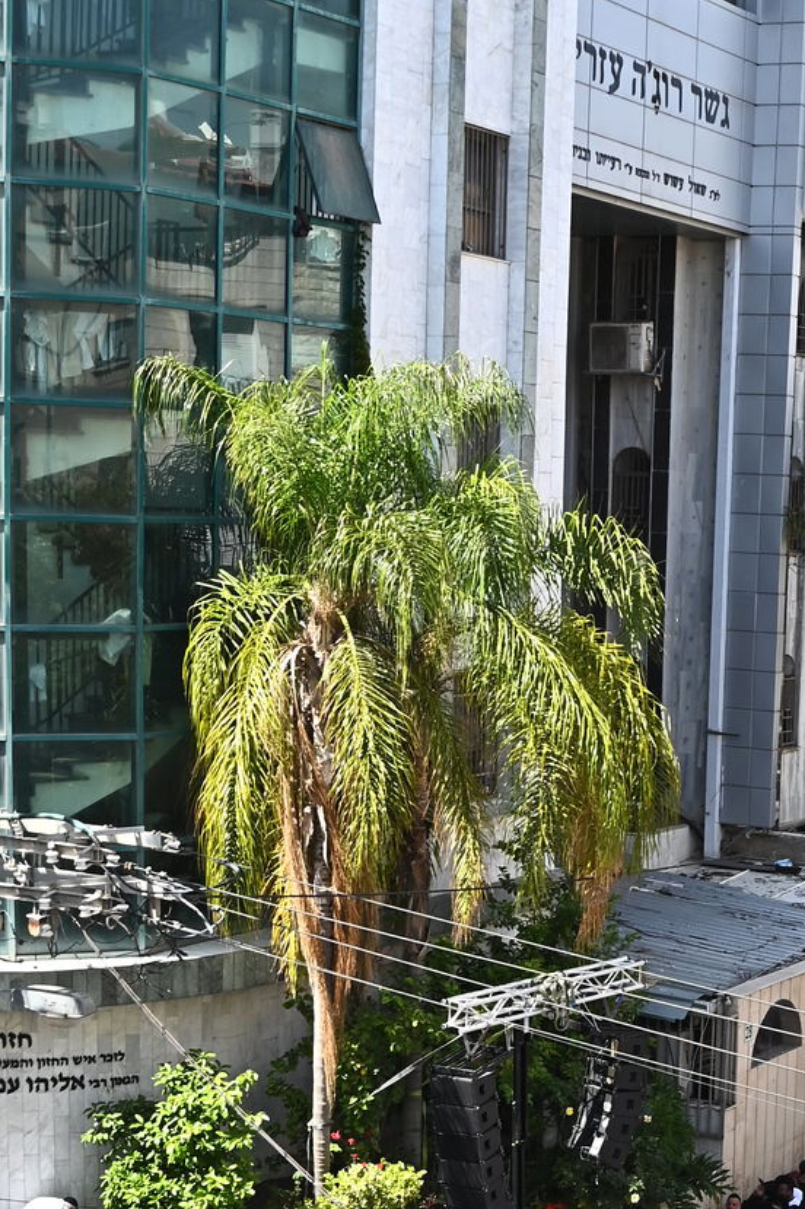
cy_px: 971
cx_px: 879
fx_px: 2383
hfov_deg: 18.5
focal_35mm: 71
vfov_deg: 27.9
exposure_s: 1/200
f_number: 10
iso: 320
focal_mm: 28
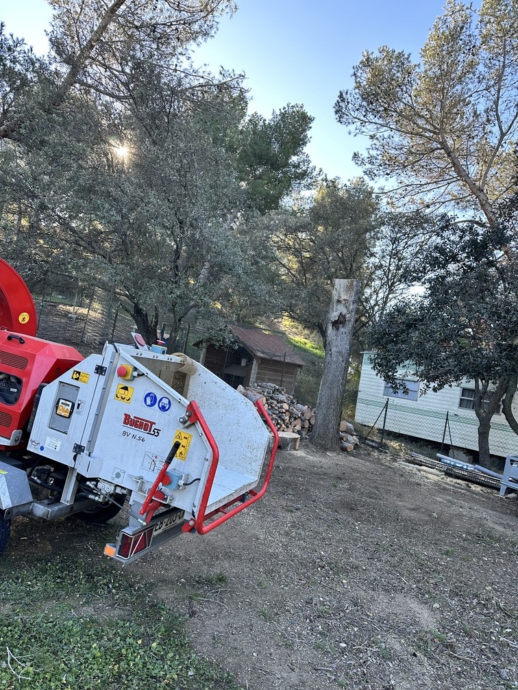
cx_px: 259
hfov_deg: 56.8
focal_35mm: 24
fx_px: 479
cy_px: 345
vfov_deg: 71.6
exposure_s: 1/355
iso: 80
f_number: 1.78
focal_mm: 6.86
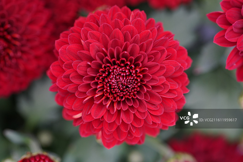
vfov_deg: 13.7
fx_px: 675
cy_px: 81
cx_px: 122
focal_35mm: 100
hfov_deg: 20.4
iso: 1000
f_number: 4
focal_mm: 100
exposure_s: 1/100
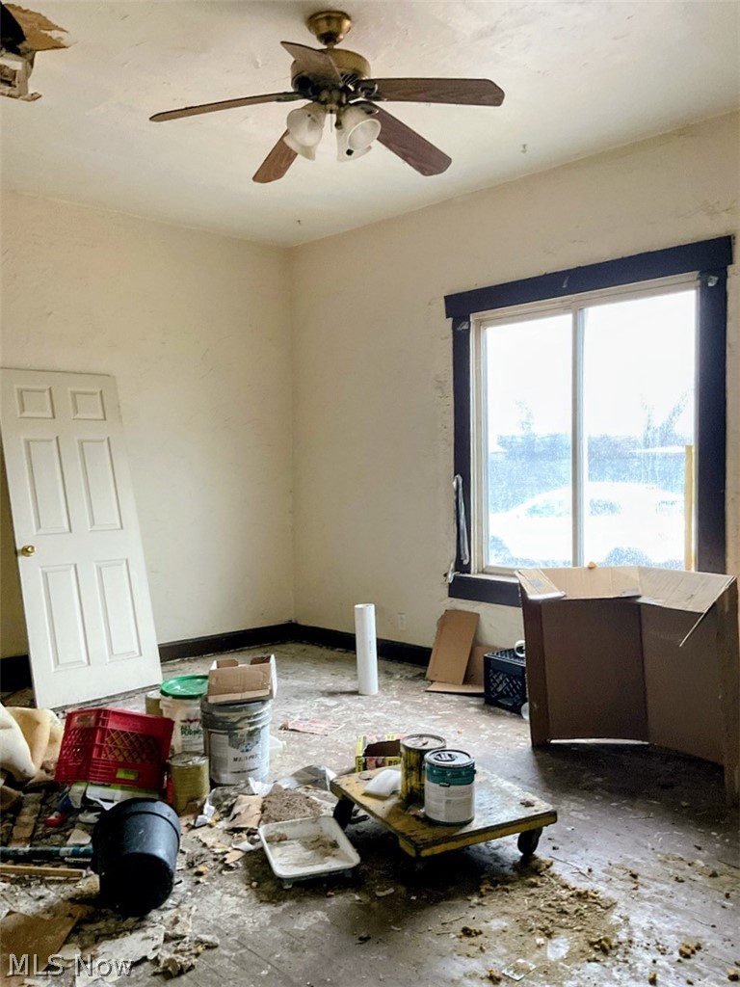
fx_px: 827
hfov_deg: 48.2
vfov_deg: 61.7
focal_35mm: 29
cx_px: 370
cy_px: 494
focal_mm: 3
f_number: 1.8
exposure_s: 1/60
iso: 160
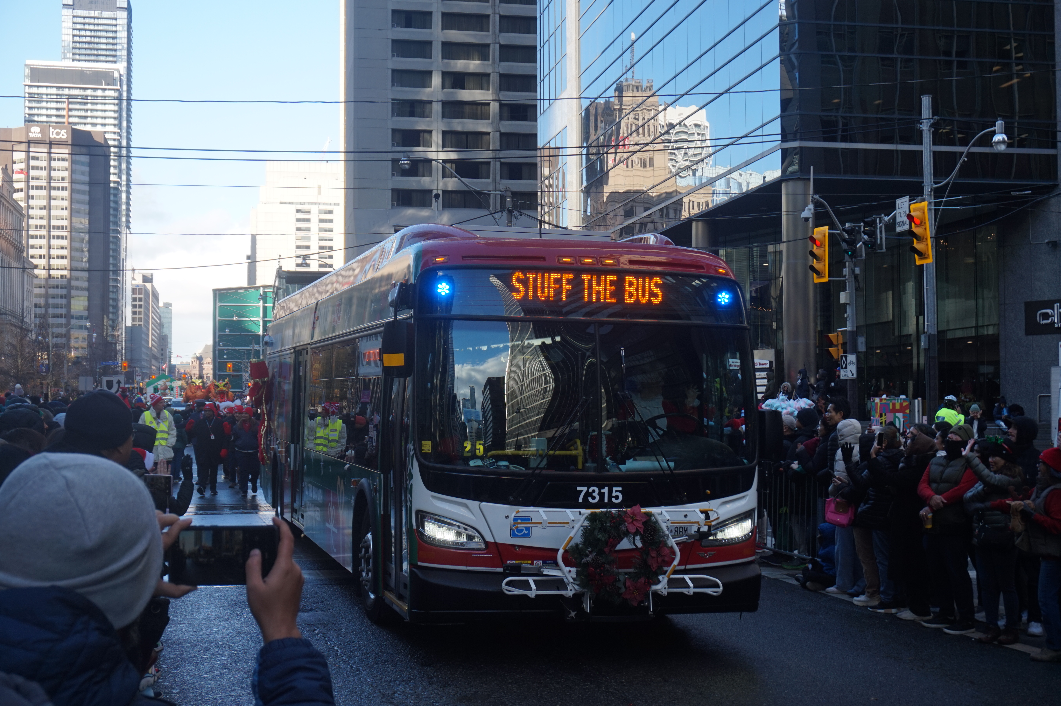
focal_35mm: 48
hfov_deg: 41.1
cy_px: 353
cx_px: 530
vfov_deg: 28.0
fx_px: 1414
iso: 100
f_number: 7.1
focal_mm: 32
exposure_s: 1/80
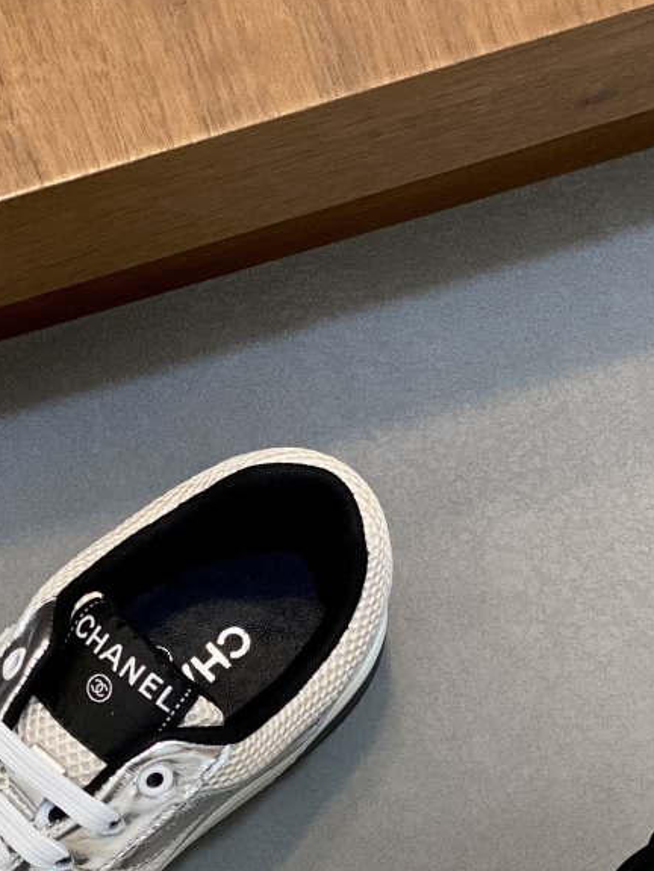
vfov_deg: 14.8
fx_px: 3275
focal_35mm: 130
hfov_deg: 11.4
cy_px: 922
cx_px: 132
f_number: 2
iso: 80
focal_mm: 6
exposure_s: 1/100
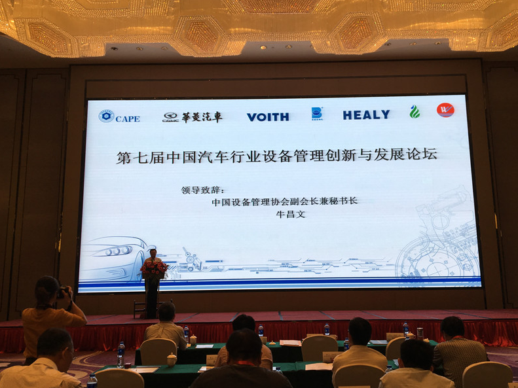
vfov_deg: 42.9
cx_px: 272
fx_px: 494
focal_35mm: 33
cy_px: 193
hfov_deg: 55.3
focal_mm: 4.15
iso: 25
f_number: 2.2
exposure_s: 1/50
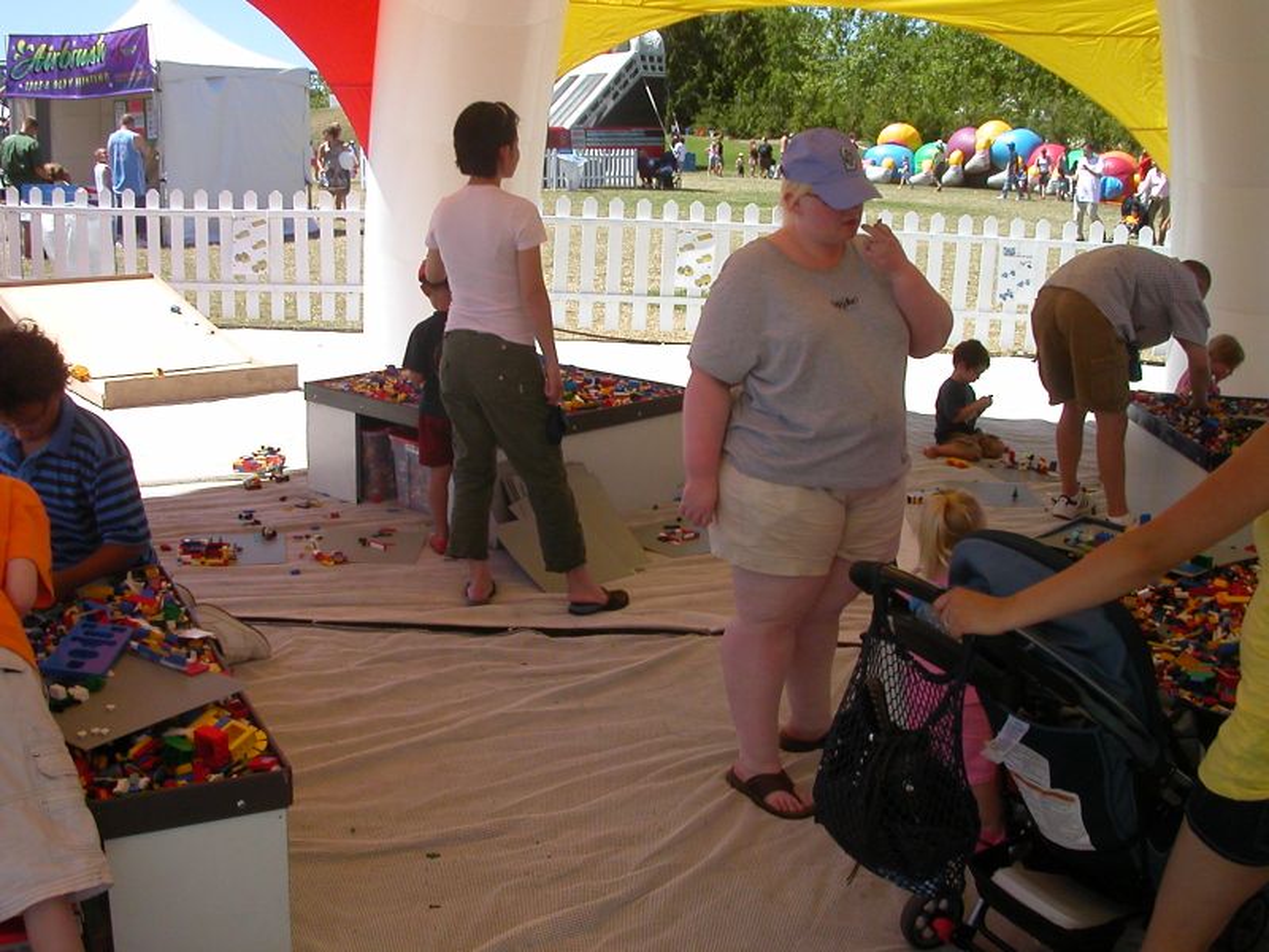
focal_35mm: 37
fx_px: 1356
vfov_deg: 38.7
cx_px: 634
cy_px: 476
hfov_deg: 50.1
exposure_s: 1/454
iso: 100
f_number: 4.5
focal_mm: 5.6
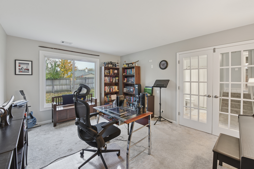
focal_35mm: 14
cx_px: 127
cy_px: 84
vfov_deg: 81.3
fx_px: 99
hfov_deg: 104.2
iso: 400
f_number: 8
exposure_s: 1/3.33
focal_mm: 14
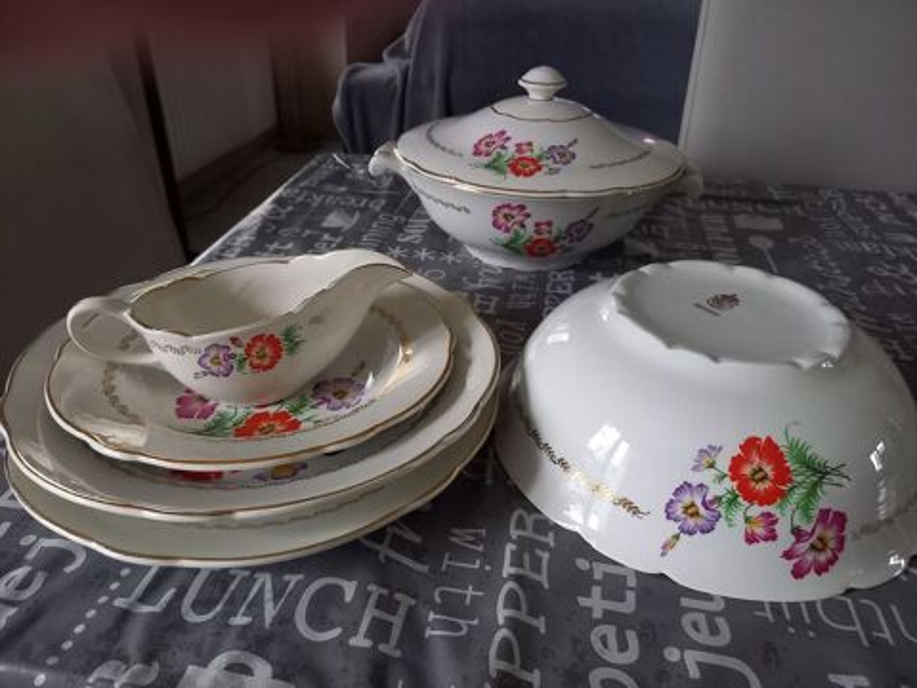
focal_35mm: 25
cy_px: 344
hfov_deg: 69.4
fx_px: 662
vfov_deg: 54.9
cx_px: 458
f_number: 1.8
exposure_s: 1/25
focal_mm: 4.65
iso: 500
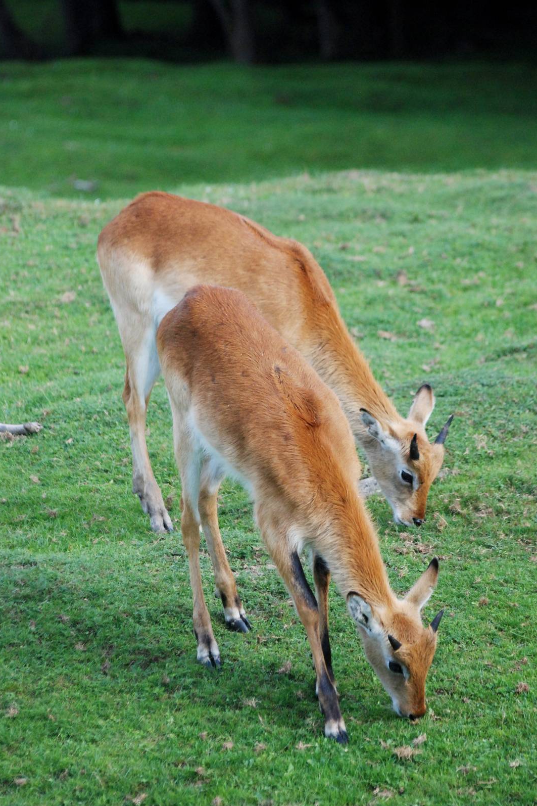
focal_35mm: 226
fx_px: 5057
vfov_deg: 9.1
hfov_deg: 6.1
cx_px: 268
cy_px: 404
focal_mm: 150
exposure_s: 1/1250
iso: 1000
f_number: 4.5
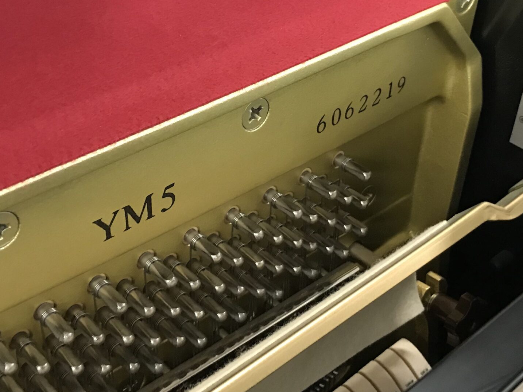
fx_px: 755
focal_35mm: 50
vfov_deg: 29.0
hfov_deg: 38.2
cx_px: 240
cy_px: 161
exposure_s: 1/17
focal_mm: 3.99
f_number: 1.8
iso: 100
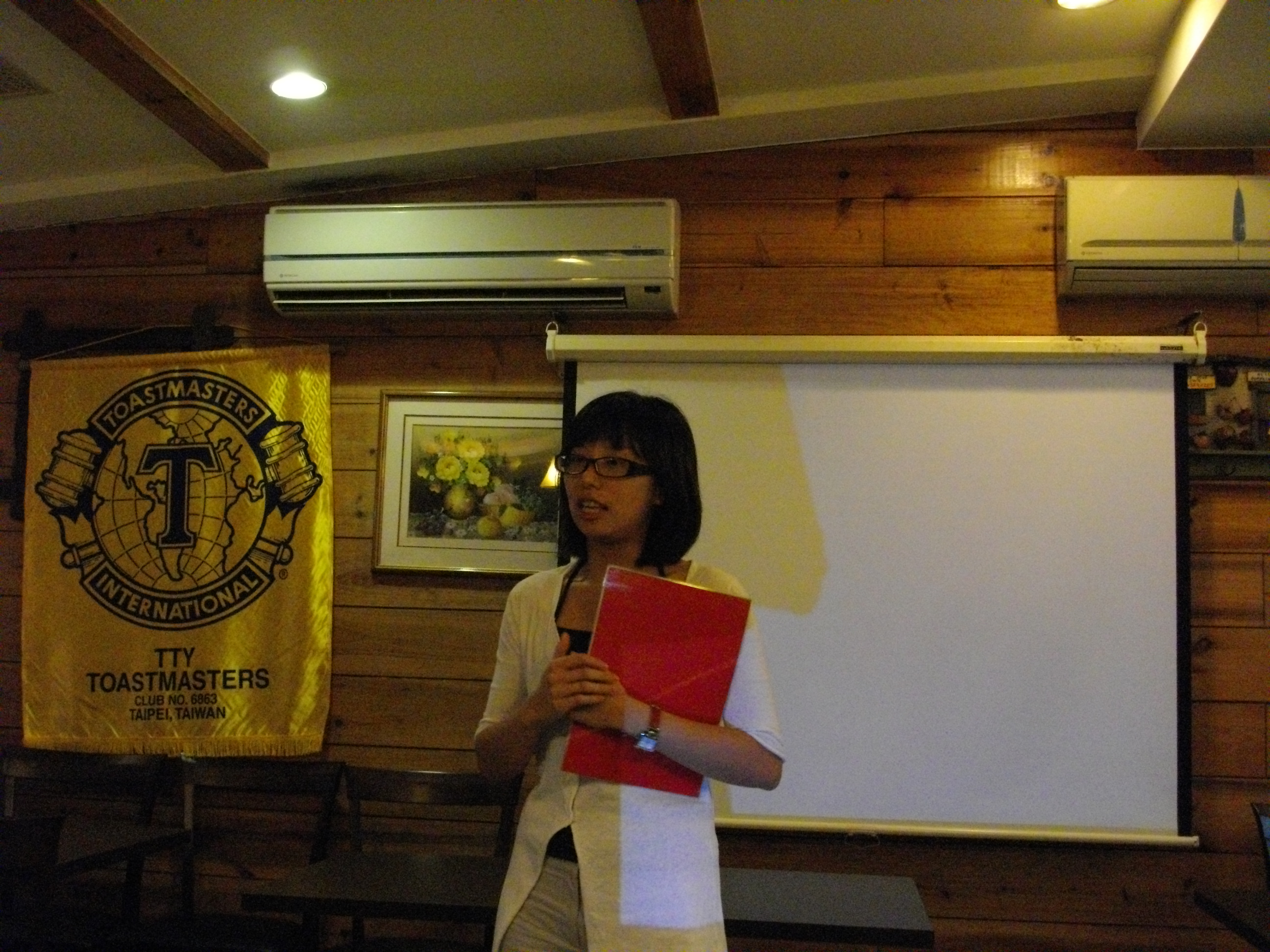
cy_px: 476
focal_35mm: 39
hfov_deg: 47.9
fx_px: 1431
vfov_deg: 36.8
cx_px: 635
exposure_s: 1/50
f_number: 3.2
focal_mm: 7.1
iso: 800
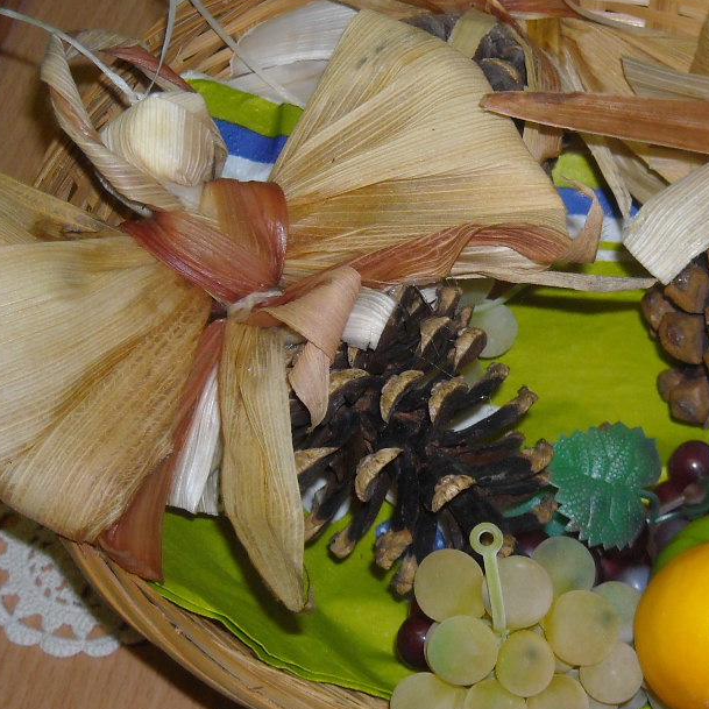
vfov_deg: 15.4
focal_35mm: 113
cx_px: 584
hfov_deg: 15.3
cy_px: 270
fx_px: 2619
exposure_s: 1/125
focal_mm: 12.3
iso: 200
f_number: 3.9
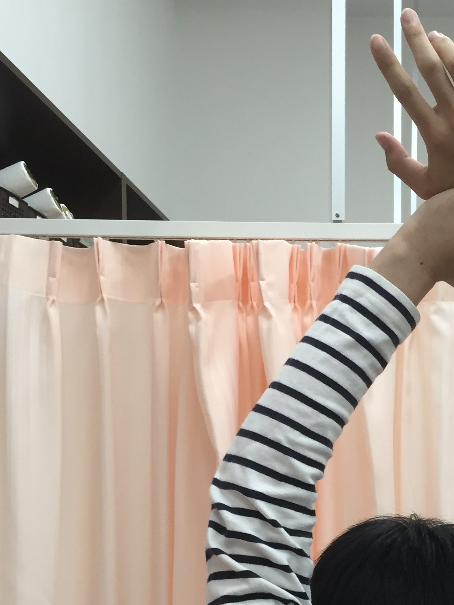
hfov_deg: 24.2
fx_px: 1014
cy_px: 561
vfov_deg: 31.4
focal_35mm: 58
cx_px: 444
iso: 40
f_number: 2.2
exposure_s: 1/33
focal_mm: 4.15
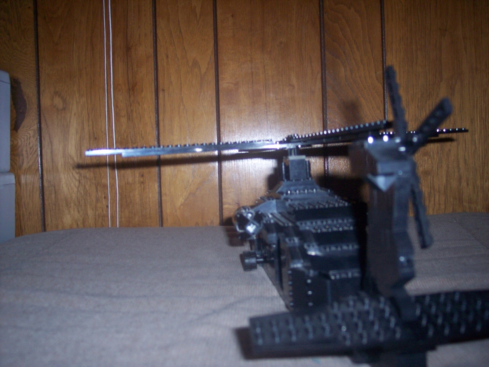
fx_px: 551
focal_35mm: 39
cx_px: 244
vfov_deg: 36.8
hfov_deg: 47.9
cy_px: 184
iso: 140
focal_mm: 8
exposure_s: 1/2
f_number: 2.8
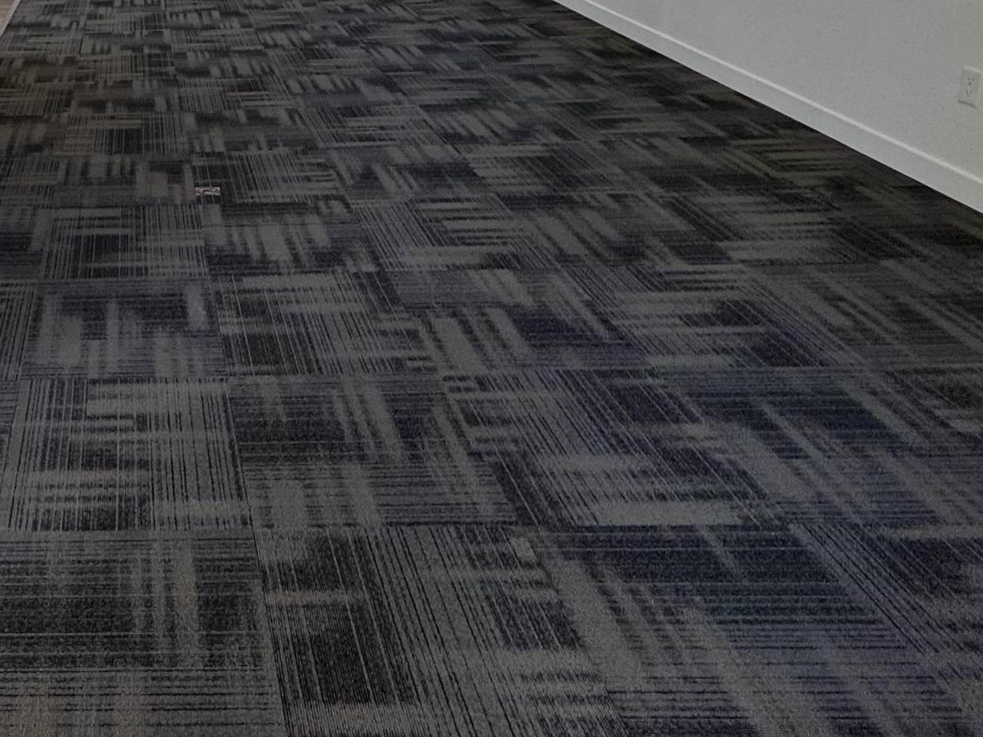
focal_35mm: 35
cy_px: -1
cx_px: 89
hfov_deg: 47.1
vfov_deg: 36.6
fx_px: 994
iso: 125
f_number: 2.2
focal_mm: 2.22
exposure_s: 1/99
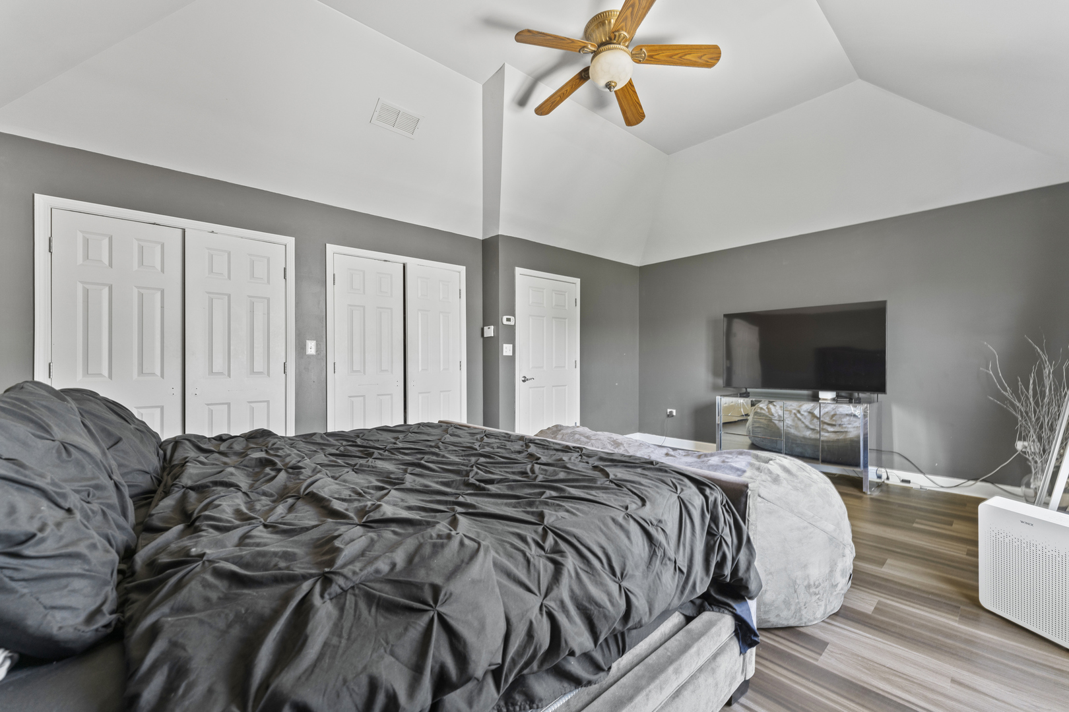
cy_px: 356
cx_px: 534
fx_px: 416
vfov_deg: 81.2
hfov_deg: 104.3
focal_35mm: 14
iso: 640
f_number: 7.1
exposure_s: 1/1.67
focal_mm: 14
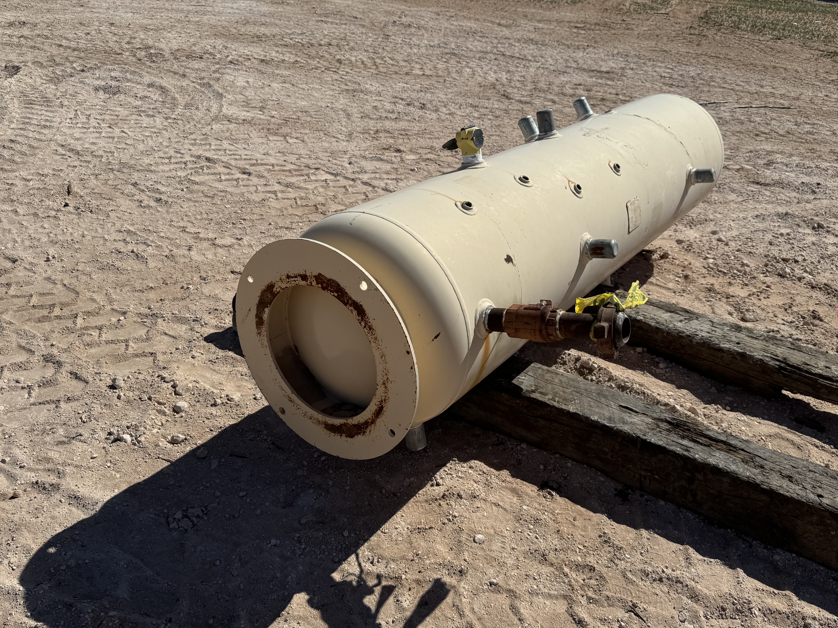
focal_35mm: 30
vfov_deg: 46.8
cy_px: 308
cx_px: 437
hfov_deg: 59.9
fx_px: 726
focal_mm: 6.86
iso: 80
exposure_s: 1/12346
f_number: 1.78
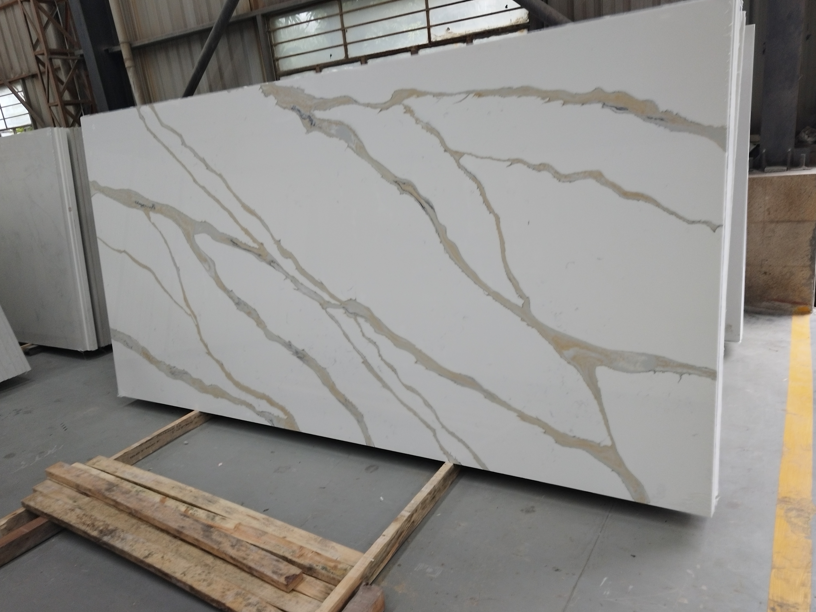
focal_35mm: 27
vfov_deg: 51.4
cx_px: 400
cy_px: 308
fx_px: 636
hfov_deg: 65.3
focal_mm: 6.24
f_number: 1.9
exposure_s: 1/33.3
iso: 683
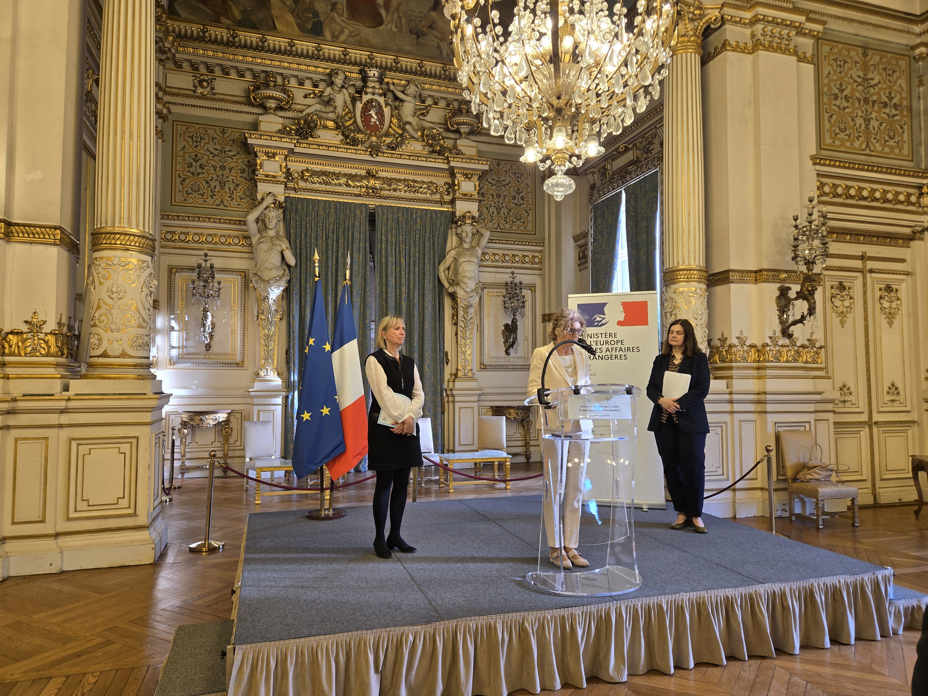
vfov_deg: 58.9
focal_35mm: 23
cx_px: 464
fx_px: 617
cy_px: 348
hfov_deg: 73.9
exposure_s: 1/100
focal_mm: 5.4
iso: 64
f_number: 1.8
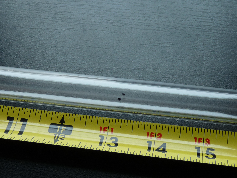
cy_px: 89
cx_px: 118
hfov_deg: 27.0
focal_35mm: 72
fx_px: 493
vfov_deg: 20.4
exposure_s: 1/60
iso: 100
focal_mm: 7.2
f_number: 3
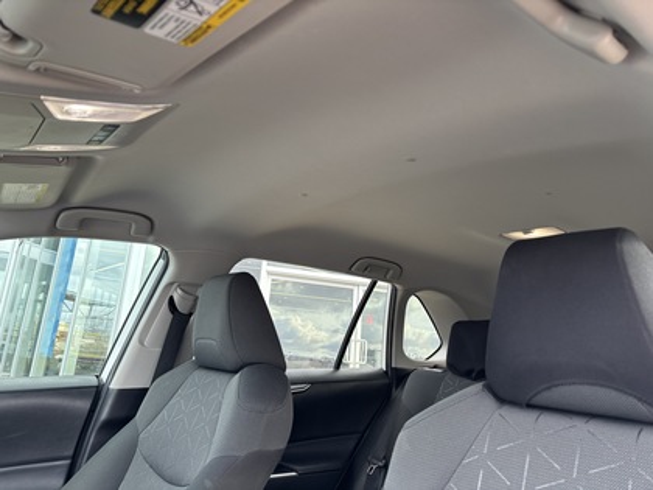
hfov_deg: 67.3
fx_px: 490
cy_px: 245
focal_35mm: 26
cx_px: 326
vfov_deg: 53.1
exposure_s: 1/121
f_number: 1.6
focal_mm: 5.96
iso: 80
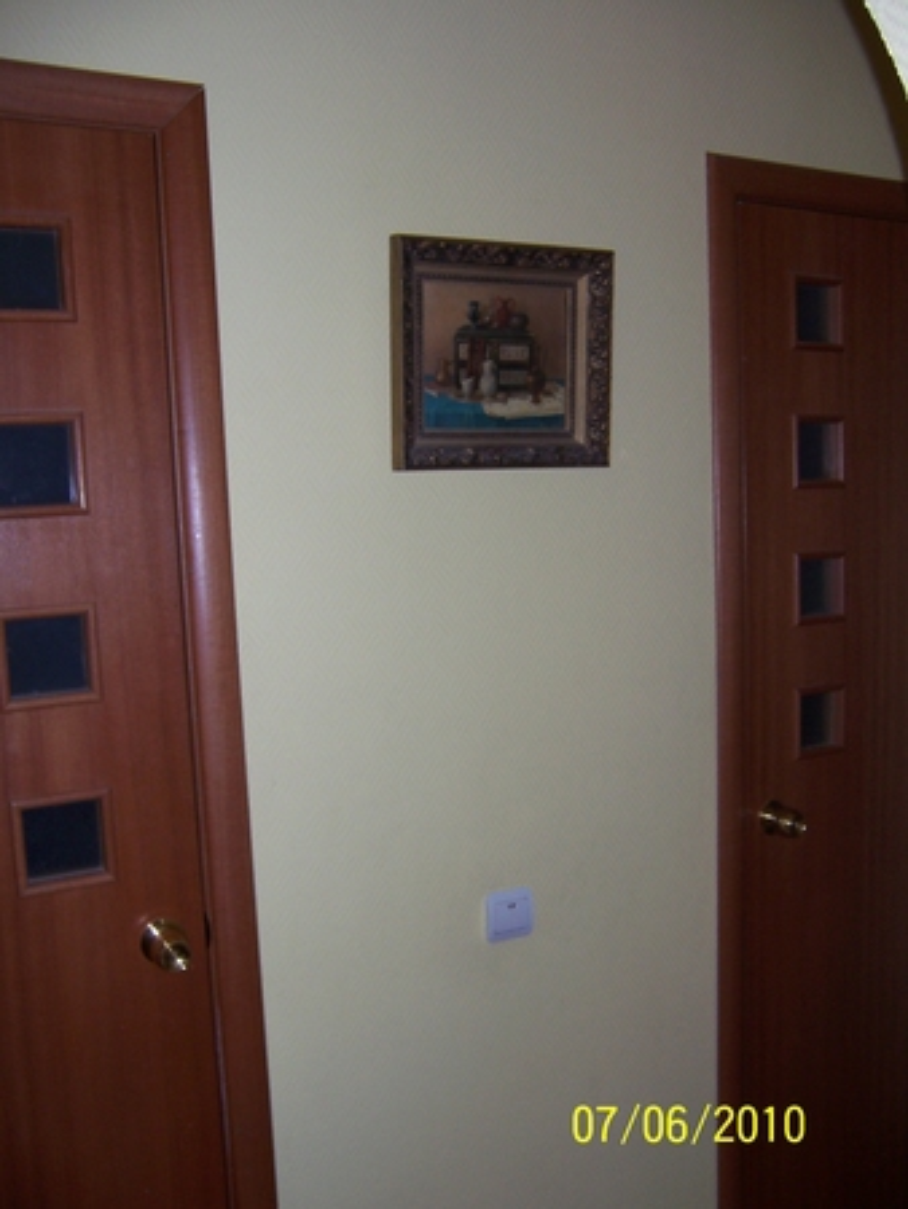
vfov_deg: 55.3
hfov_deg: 43.0
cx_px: 454
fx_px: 1153
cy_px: 604
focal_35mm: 33
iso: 80
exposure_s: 1/60
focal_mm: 5.5
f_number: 2.8
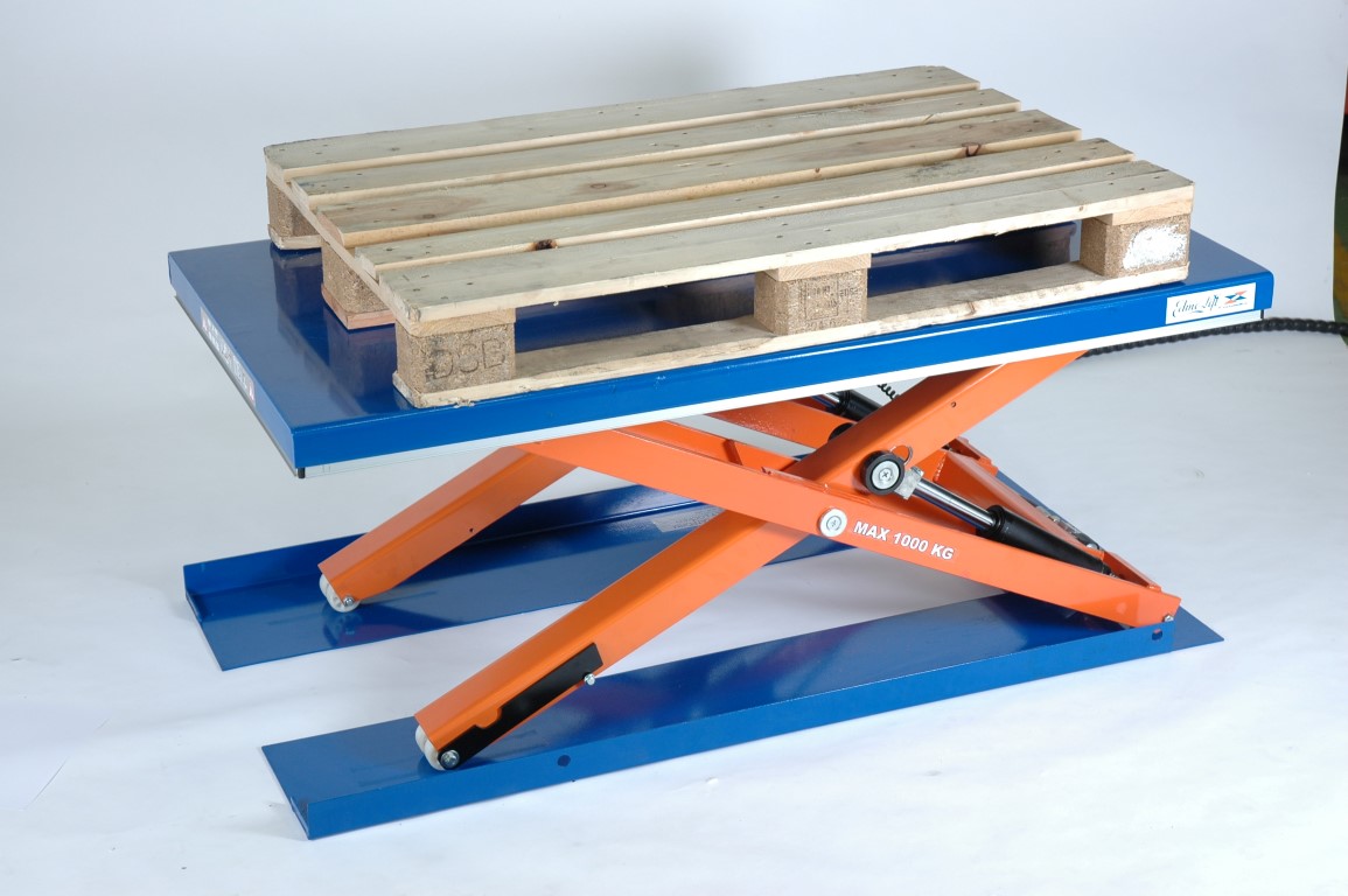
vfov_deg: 19.7
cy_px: 448
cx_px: 674
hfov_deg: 29.3
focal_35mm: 69
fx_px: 2581
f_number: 4.5
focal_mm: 46
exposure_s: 1/60
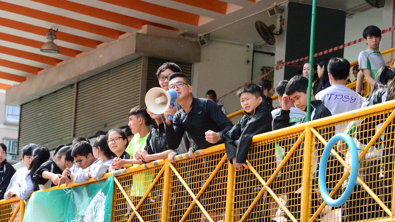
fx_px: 1749
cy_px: 145
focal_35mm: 167
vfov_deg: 7.3
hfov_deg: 12.9
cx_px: 205
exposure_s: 1/4000
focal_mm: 145
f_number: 14
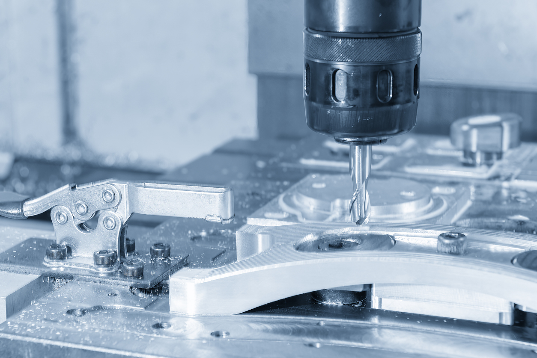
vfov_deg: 19.5
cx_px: 268
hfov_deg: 28.8
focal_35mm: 70
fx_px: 1044
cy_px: 179
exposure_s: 1/2.5
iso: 500
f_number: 8
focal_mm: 70
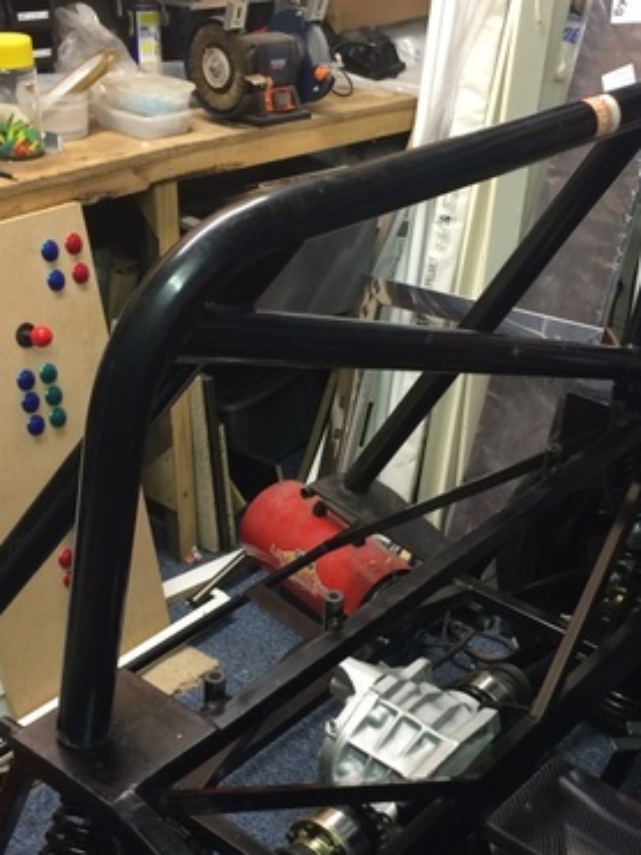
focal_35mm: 50
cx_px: 360
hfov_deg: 29.1
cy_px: 484
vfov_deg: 38.1
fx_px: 1235
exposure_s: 1/33
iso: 125
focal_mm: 4.15
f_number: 2.2
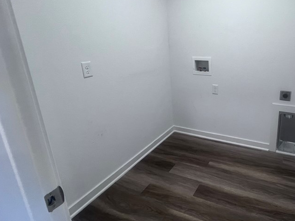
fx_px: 179
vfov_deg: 62.9
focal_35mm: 21
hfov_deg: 74.9
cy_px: 90
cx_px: 211
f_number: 1.8
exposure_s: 1/120
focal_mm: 1.57
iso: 200
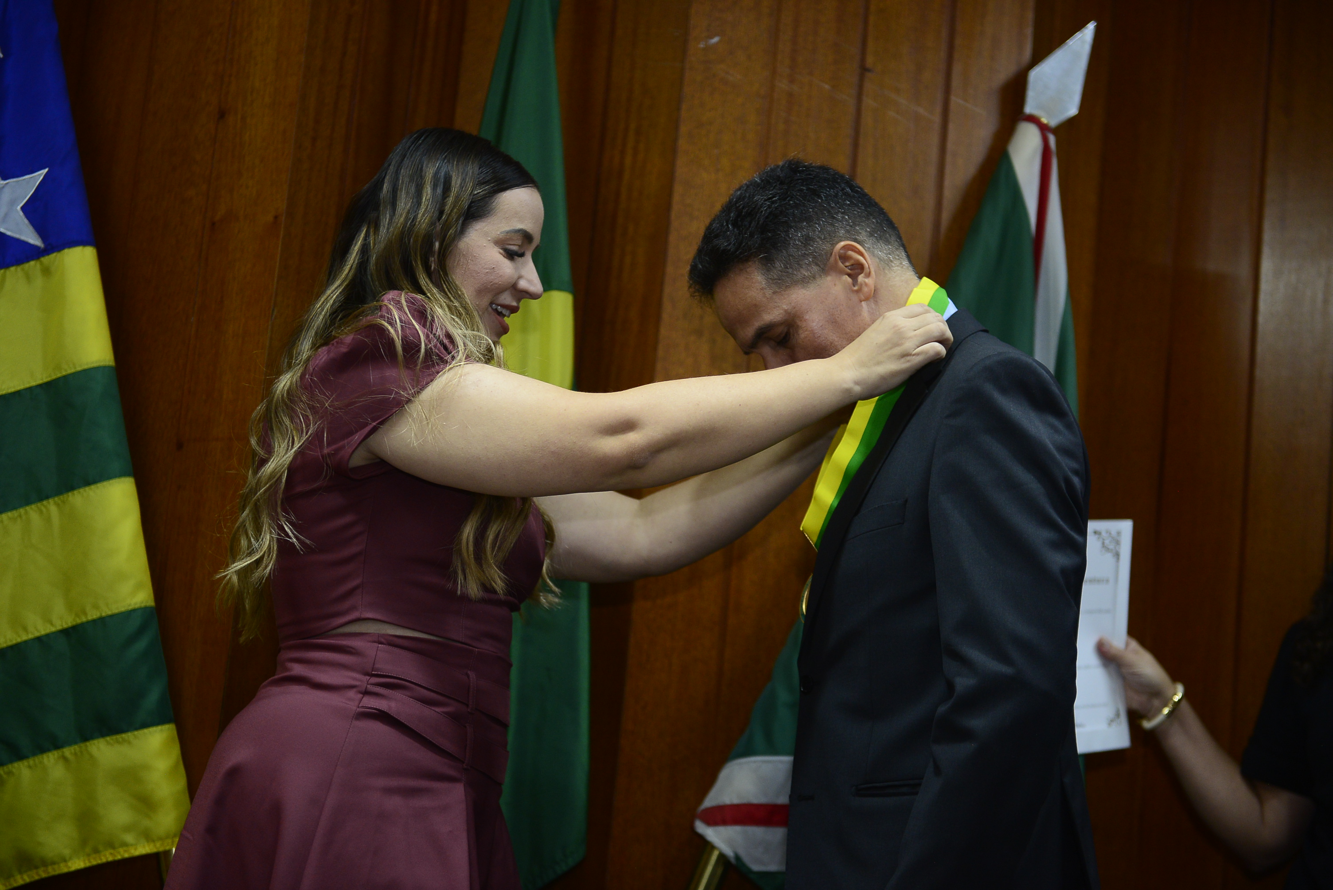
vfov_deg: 19.5
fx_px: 2593
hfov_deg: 28.8
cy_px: 445
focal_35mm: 70
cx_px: 666
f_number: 2.8
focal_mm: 70
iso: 1600
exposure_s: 1/125
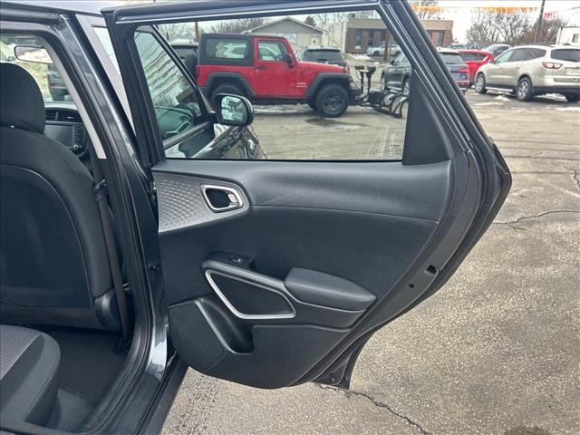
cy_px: 218
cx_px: 290
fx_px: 436
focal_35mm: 26
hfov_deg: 67.3
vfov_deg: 53.1
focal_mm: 5.7
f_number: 1.5
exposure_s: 1/121
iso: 32
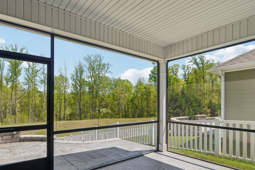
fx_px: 142
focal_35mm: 20
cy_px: 109
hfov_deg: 82.4
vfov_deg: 60.9
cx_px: 96
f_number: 8
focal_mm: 10
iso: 100
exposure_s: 1/60
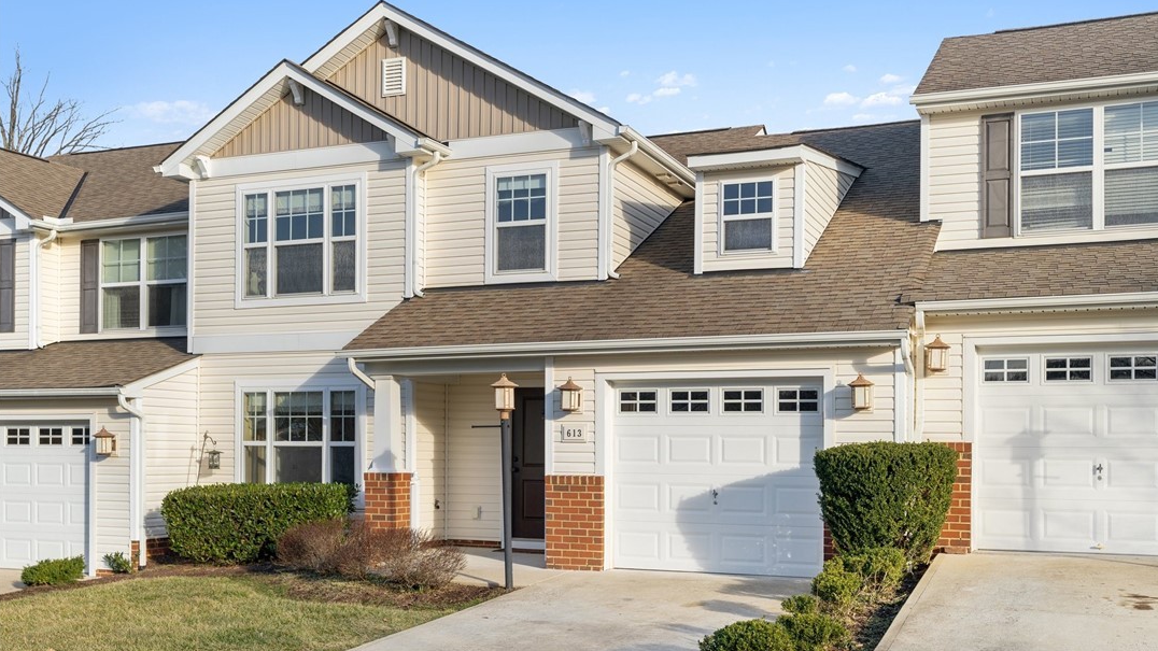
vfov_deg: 32.0
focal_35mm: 37
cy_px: 318
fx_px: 1136
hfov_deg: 54.0
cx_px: 581
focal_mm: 35
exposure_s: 1/125
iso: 160
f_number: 7.1
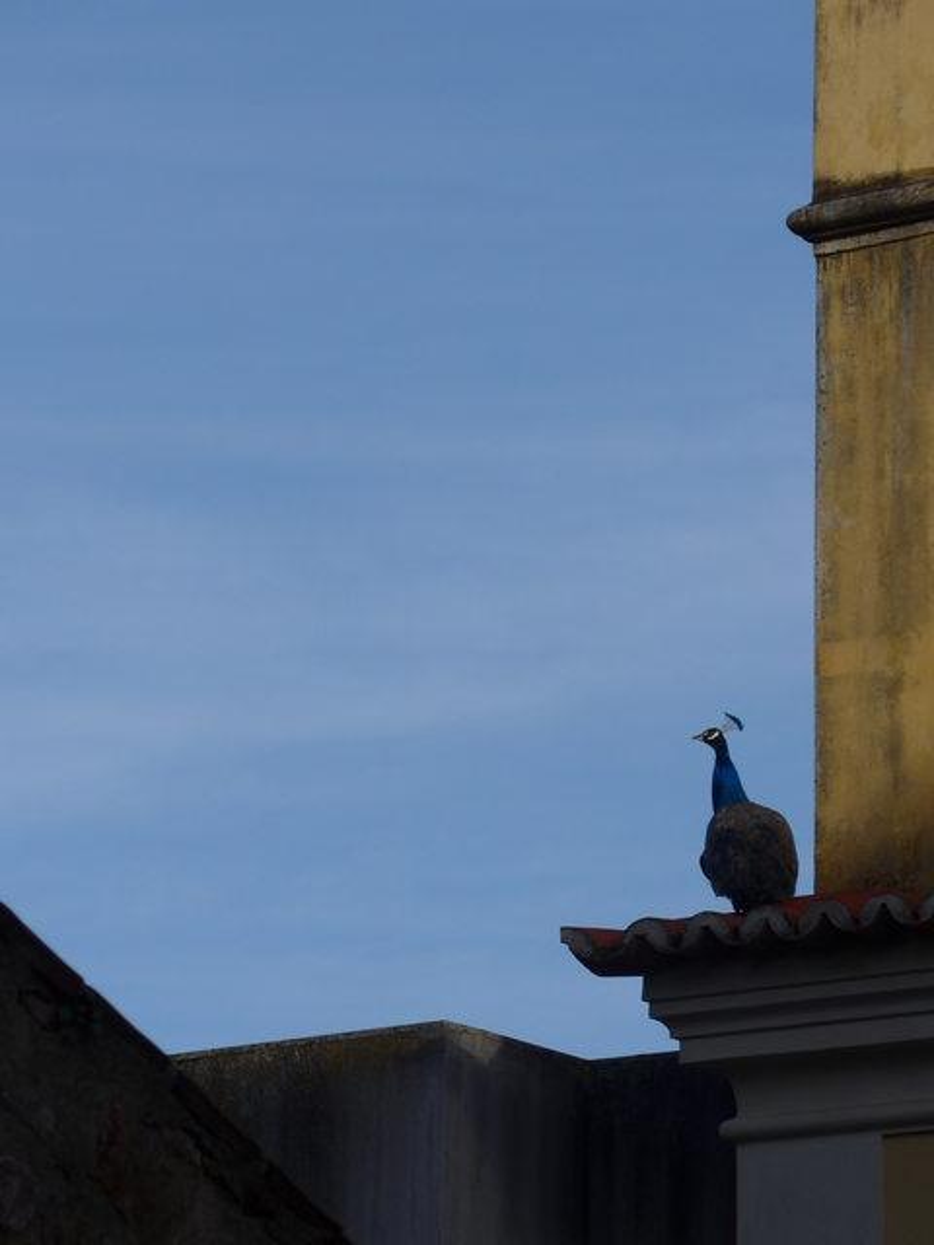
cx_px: 467
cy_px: 622
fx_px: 7987
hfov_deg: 6.7
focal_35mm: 222
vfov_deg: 8.9
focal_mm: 42.8
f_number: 5.9
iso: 80
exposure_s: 1/500
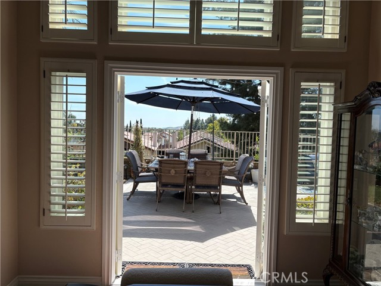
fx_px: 286
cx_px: 190
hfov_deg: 67.3
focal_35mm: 26
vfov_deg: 53.1
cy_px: 143
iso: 64
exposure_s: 1/2075
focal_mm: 5.96
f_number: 1.6
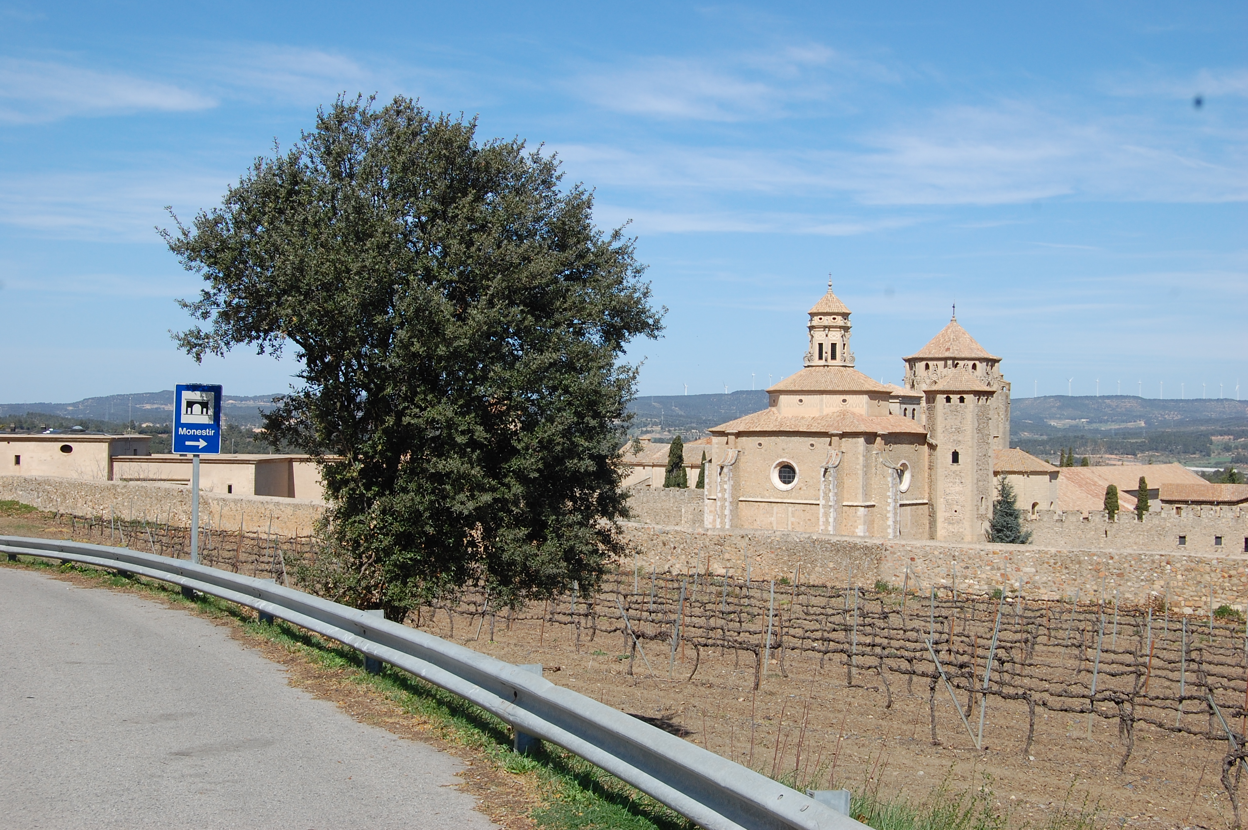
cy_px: 415
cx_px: 624
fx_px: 1663
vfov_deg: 28.0
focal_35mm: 48
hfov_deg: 41.1
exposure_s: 1/250
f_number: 10
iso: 250
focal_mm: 32
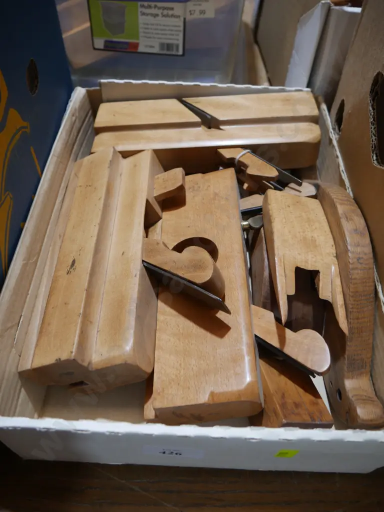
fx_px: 414
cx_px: 192
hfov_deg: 49.8
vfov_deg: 63.4
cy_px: 256
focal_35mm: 28
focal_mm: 14
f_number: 3.5
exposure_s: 1/60
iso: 200
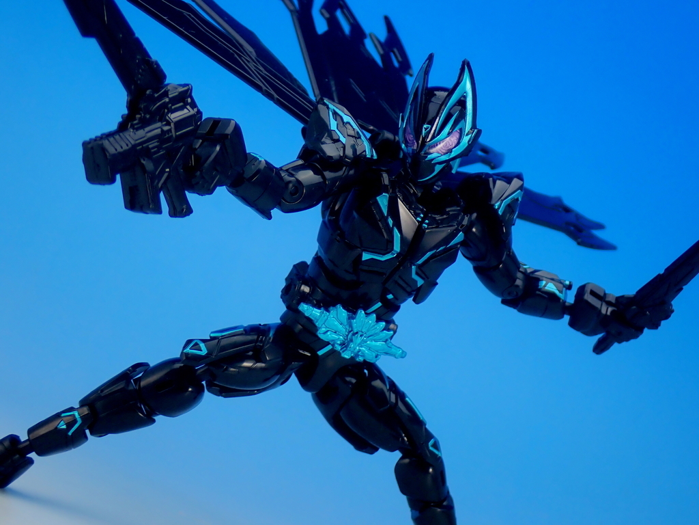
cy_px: 262
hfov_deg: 25.3
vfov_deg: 19.1
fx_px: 1555
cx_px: 350
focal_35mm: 77
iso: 100
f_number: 4.1
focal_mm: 13.65
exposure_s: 1/25
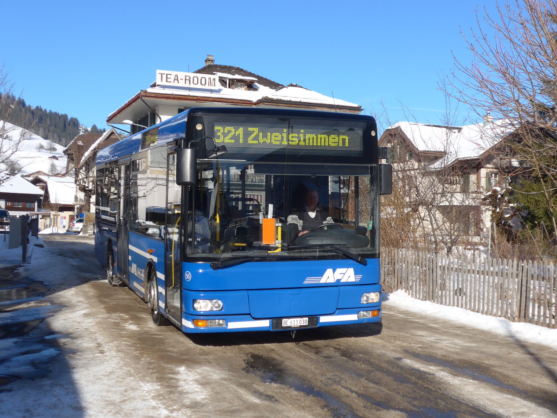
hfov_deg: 41.2
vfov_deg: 31.5
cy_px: 209
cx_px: 278
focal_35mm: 46
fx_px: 740
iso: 80
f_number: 3
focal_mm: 9.5
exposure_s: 1/1600
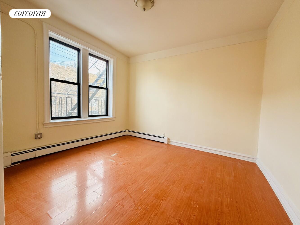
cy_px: 112
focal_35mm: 14
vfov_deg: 85.7
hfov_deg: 102.1
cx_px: 150
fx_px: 121
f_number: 2.2
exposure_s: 1/121
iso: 125
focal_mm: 2.22
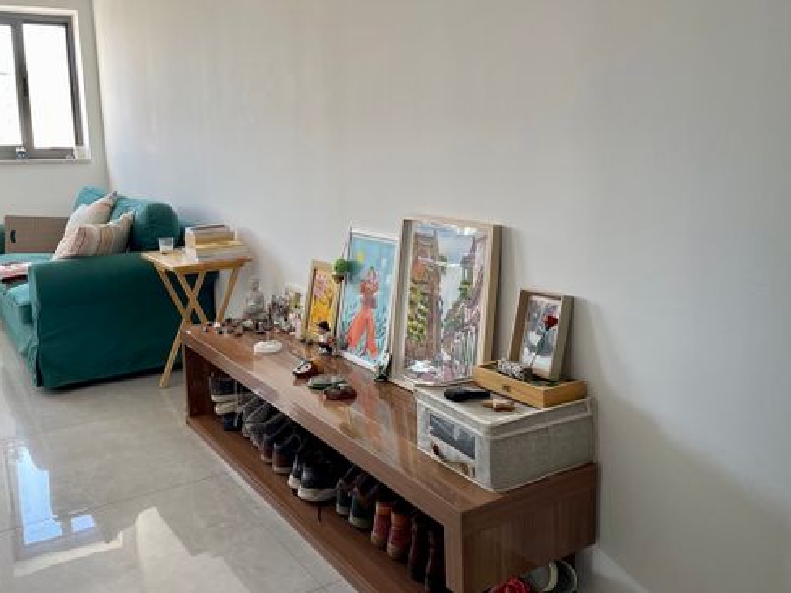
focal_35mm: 32
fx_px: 731
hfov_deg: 56.8
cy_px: 284
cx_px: 373
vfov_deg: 44.1
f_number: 1.6
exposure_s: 1/121
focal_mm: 4.2
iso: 100
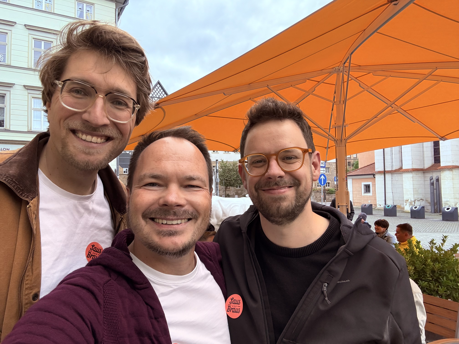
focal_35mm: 23
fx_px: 305
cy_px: 172
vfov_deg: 58.9
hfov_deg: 73.9
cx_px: 230
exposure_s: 1/113
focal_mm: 2.69
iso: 80
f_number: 1.9
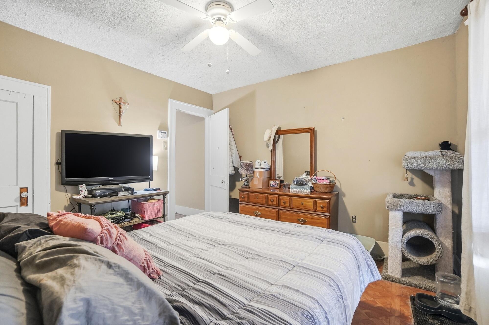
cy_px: 162
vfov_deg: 77.2
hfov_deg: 100.4
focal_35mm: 15
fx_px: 204
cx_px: 244
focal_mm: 10
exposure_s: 1/30
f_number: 4
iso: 100
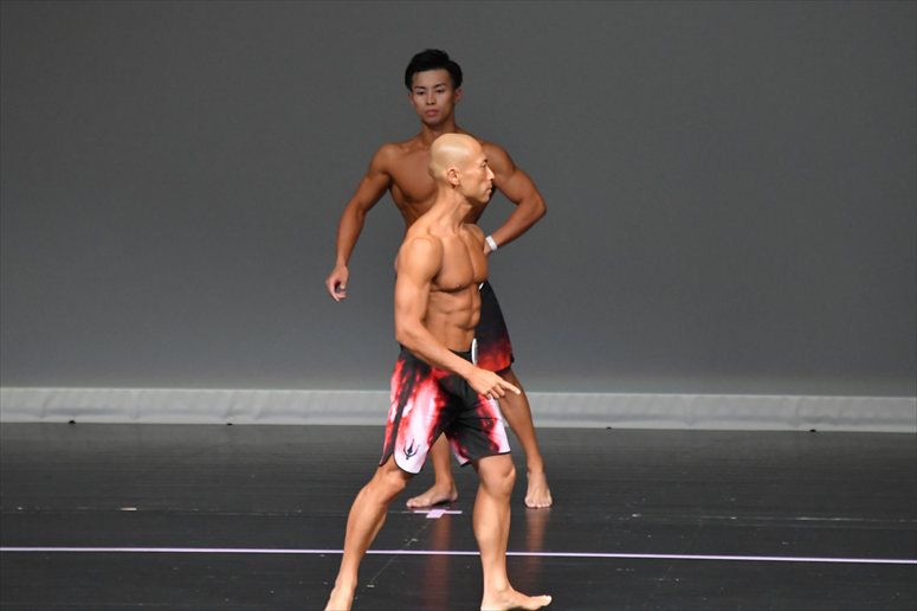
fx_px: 9548
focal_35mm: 375
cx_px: 458
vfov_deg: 3.7
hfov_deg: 5.5
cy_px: 306
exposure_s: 1/400
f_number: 5.6
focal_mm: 250
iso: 5000
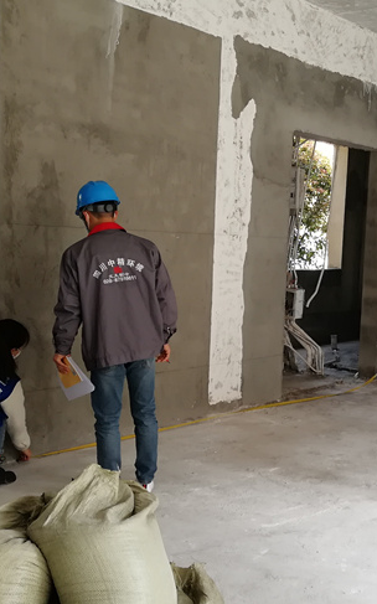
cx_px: 332
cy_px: 322
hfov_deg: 26.6
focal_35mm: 47
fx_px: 773
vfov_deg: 42.6
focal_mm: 3.83
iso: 64
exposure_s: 1/50
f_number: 1.8
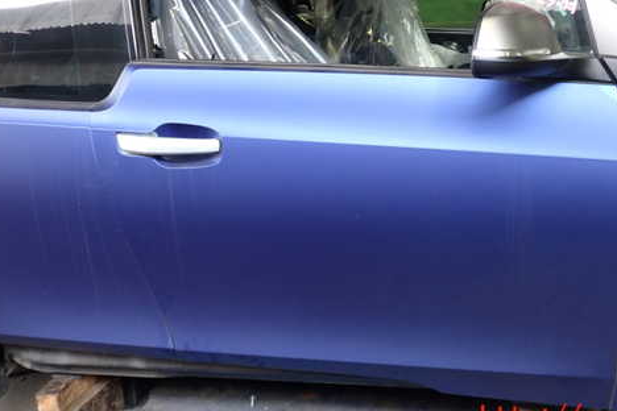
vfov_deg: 33.1
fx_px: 686
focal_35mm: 40
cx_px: 382
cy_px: 138
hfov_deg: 48.0
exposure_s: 1/50
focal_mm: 5.4
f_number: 2.3
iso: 200
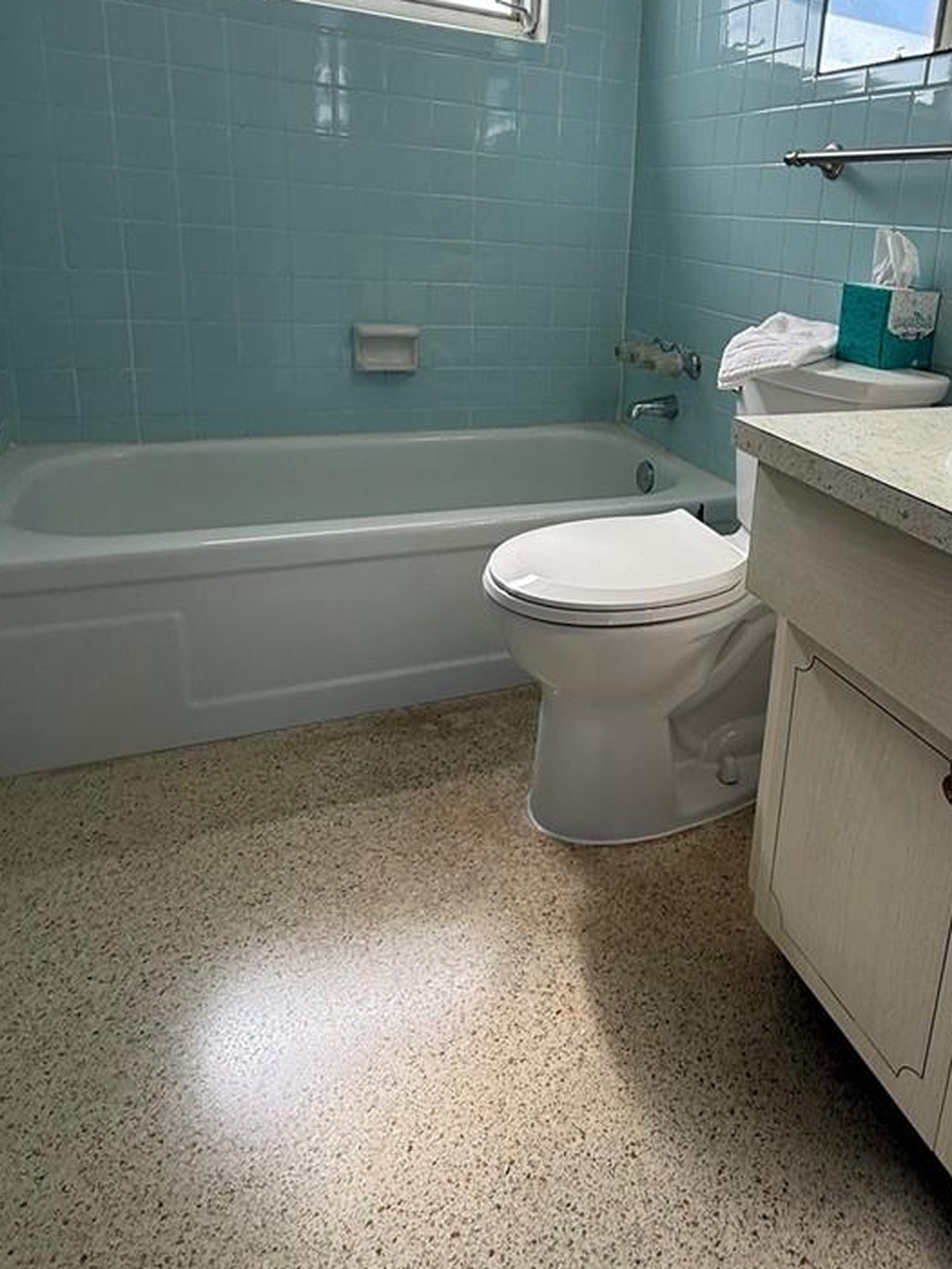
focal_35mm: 24
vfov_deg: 70.1
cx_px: 676
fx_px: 880
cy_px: 455
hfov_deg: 54.9
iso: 64
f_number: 2.2
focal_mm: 2.22
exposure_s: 1/173
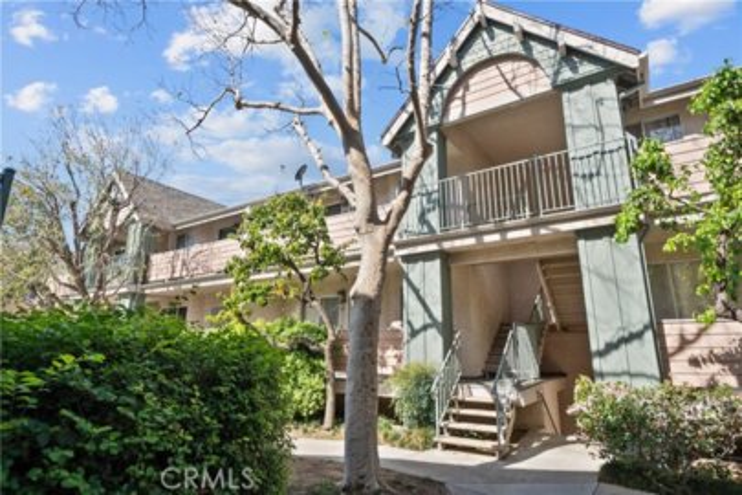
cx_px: 371
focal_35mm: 19
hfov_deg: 86.9
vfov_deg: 64.6
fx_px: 392
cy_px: 248
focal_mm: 19
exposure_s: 1/100
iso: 100
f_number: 10
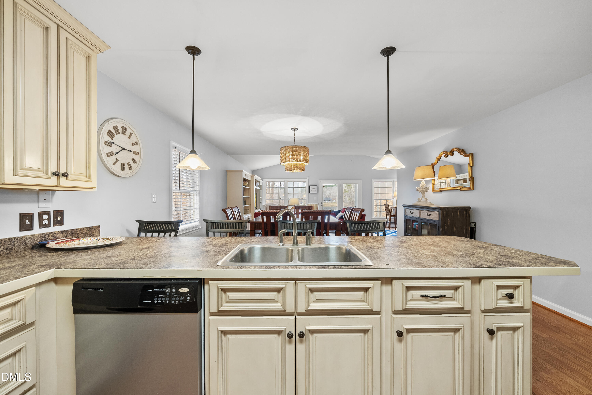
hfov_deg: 108.3
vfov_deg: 85.5
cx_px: 296
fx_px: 214
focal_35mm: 13
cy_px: 198
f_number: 7.1
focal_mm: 13
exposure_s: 1/8
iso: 800
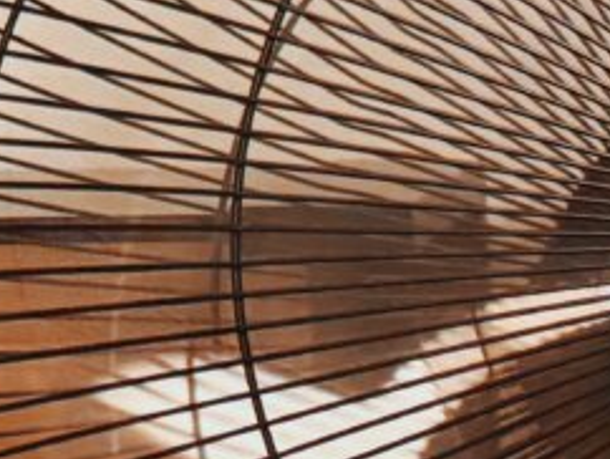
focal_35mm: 119
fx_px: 2099
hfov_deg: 13.9
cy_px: 444
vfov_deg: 12.3
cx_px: 1230
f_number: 1.78
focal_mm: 6.76
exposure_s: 1/60
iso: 640
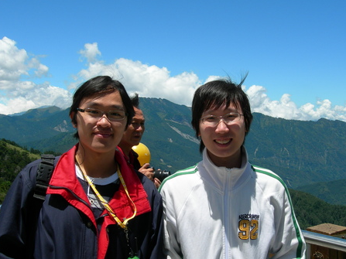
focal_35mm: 51
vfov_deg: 28.5
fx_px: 510
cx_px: 185
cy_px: 156
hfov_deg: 37.5
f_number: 4.8
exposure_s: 1/740
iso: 50
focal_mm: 7.8
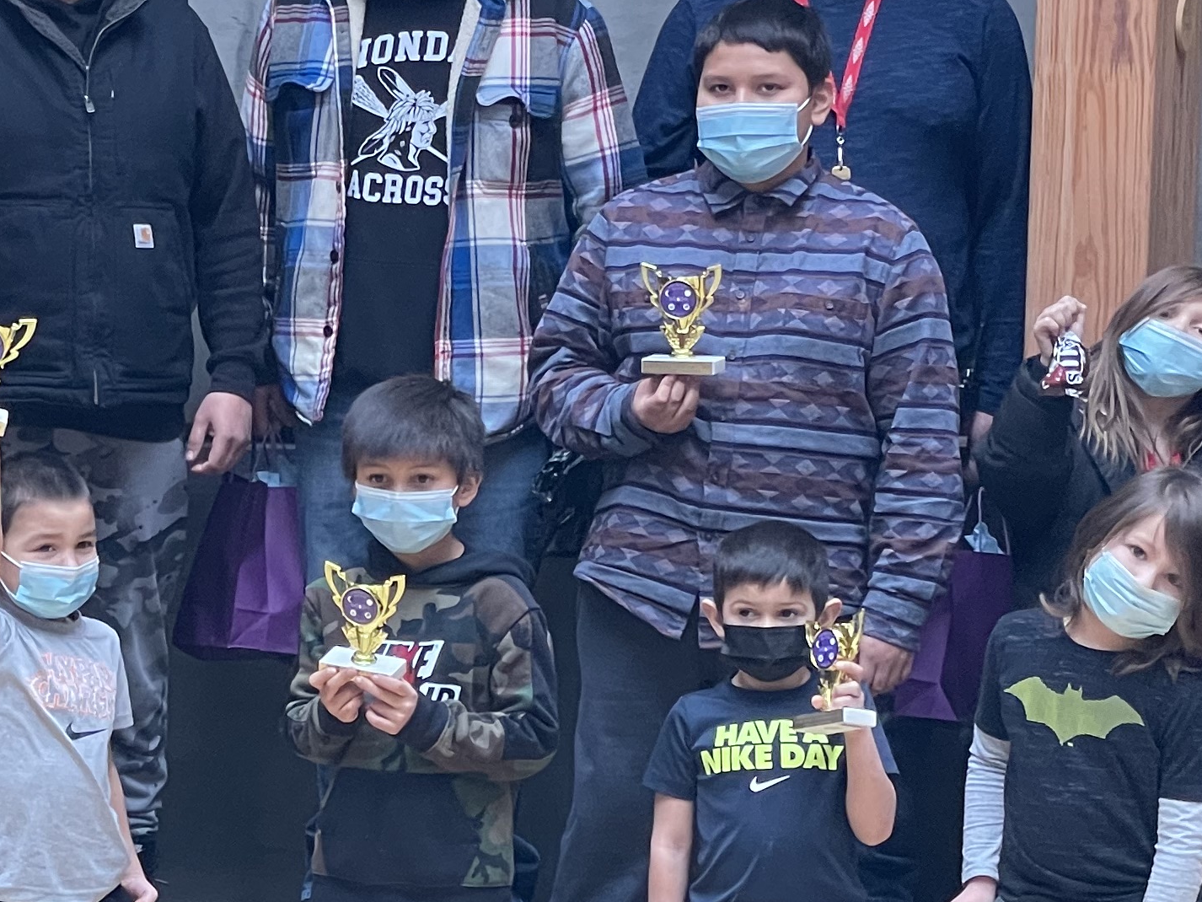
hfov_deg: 13.1
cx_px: -178
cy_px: 592
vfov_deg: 10.1
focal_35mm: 147
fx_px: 5105
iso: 200
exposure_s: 1/120
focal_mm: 6
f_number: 2
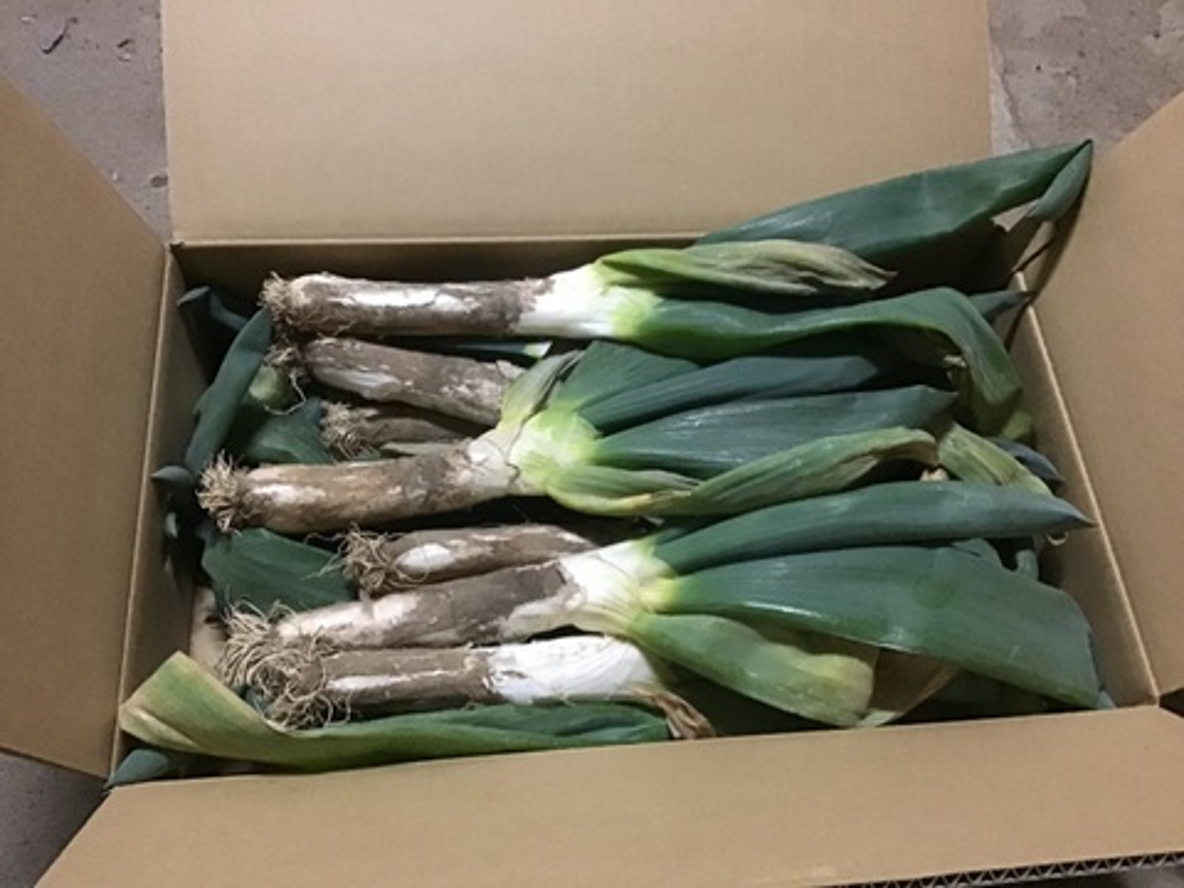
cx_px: 592
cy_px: 444
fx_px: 1060
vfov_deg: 45.4
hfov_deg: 58.4
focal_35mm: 31
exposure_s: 1/15
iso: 640
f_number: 2.4
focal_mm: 3.3
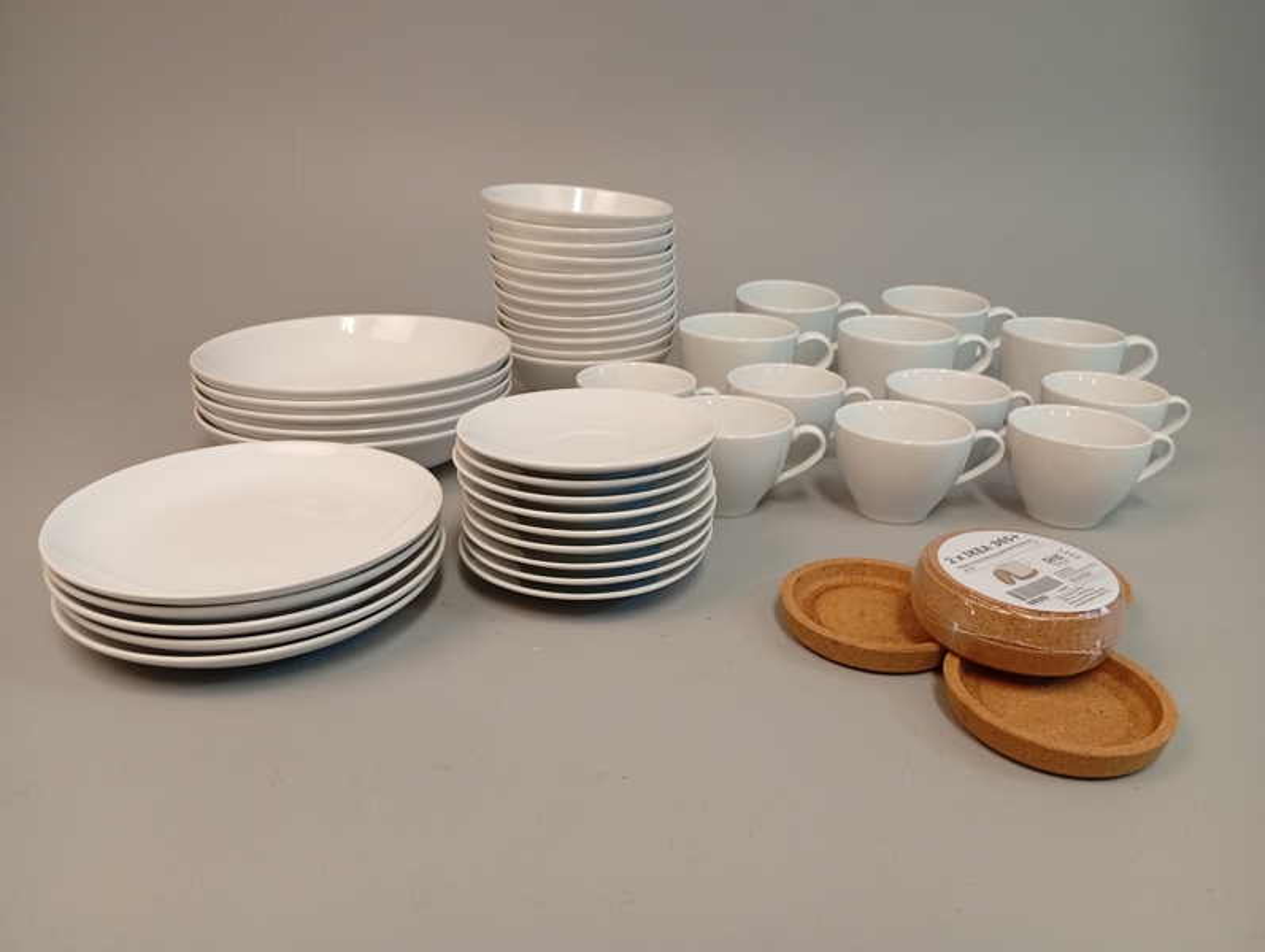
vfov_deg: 51.5
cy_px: 476
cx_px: 632
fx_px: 988
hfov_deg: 65.3
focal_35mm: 27
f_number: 1.8
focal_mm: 3.98
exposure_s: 1/33.3
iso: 217
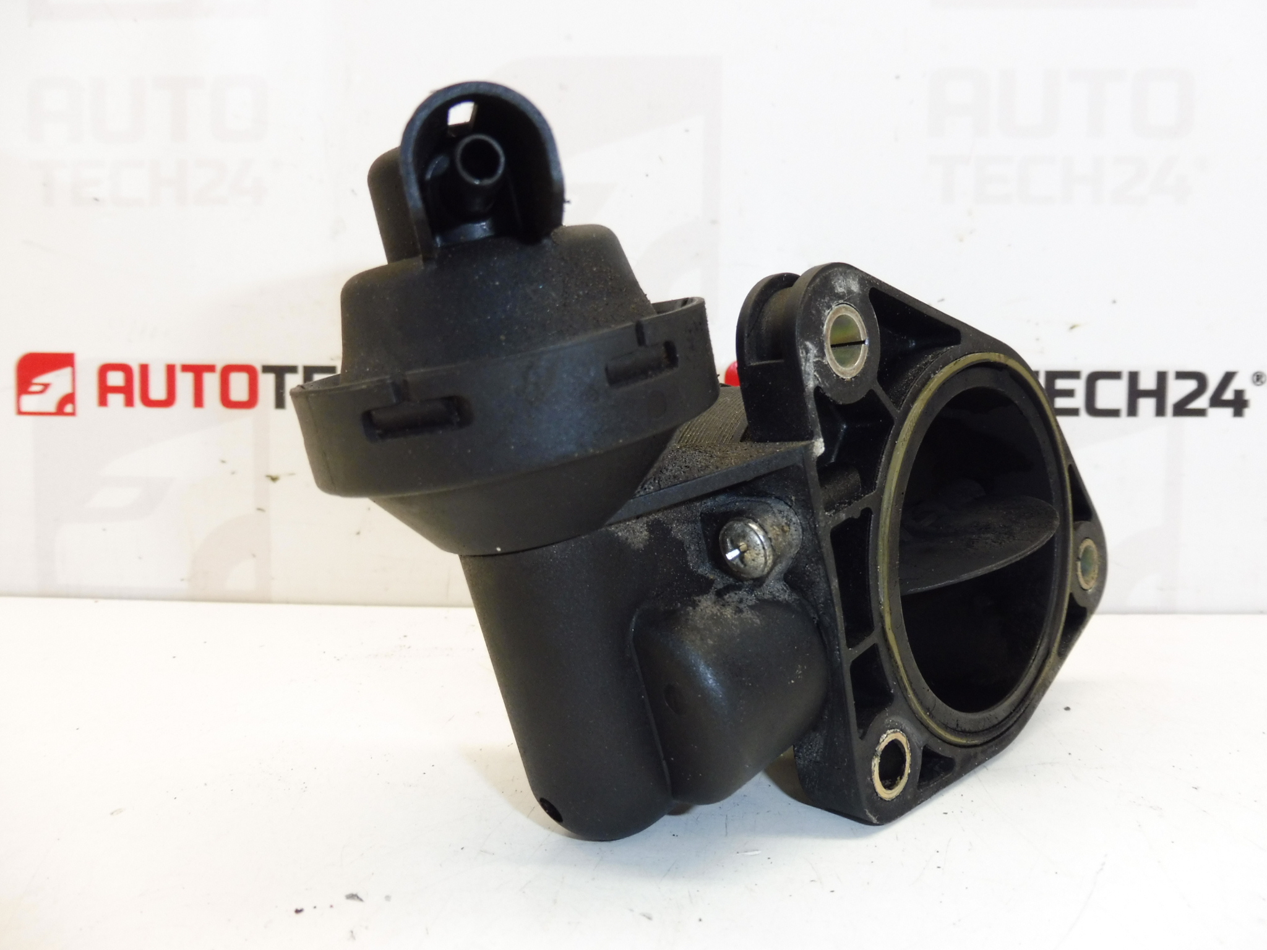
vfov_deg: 56.8
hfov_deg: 71.6
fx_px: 878
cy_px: 475
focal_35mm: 24
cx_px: 634
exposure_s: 1/60
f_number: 3.5
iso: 200
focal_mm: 4.3
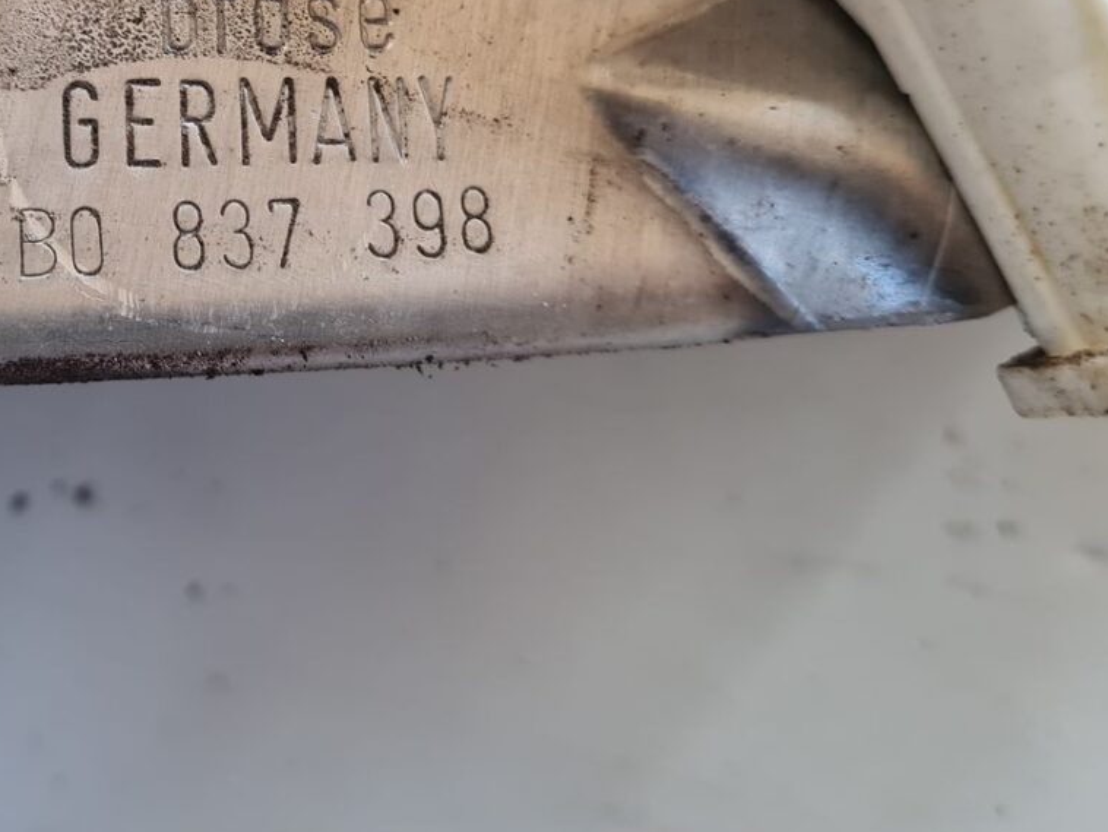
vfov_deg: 29.6
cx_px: 221
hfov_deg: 38.2
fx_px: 1537
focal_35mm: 48
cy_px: 168
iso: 160
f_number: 1.8
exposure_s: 1/100
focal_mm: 5.4
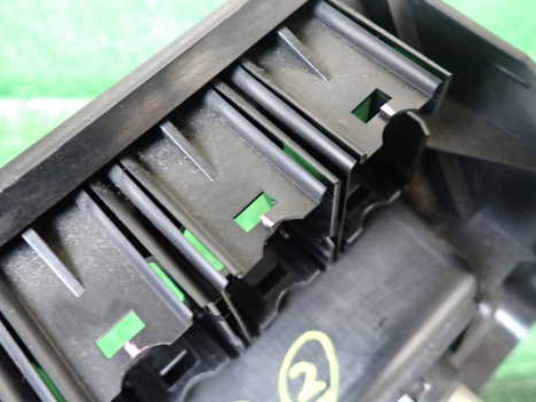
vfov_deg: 44.2
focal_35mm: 32
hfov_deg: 56.8
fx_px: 496
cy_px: 202
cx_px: 262
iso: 400
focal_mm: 4.5
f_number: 2
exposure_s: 1/30
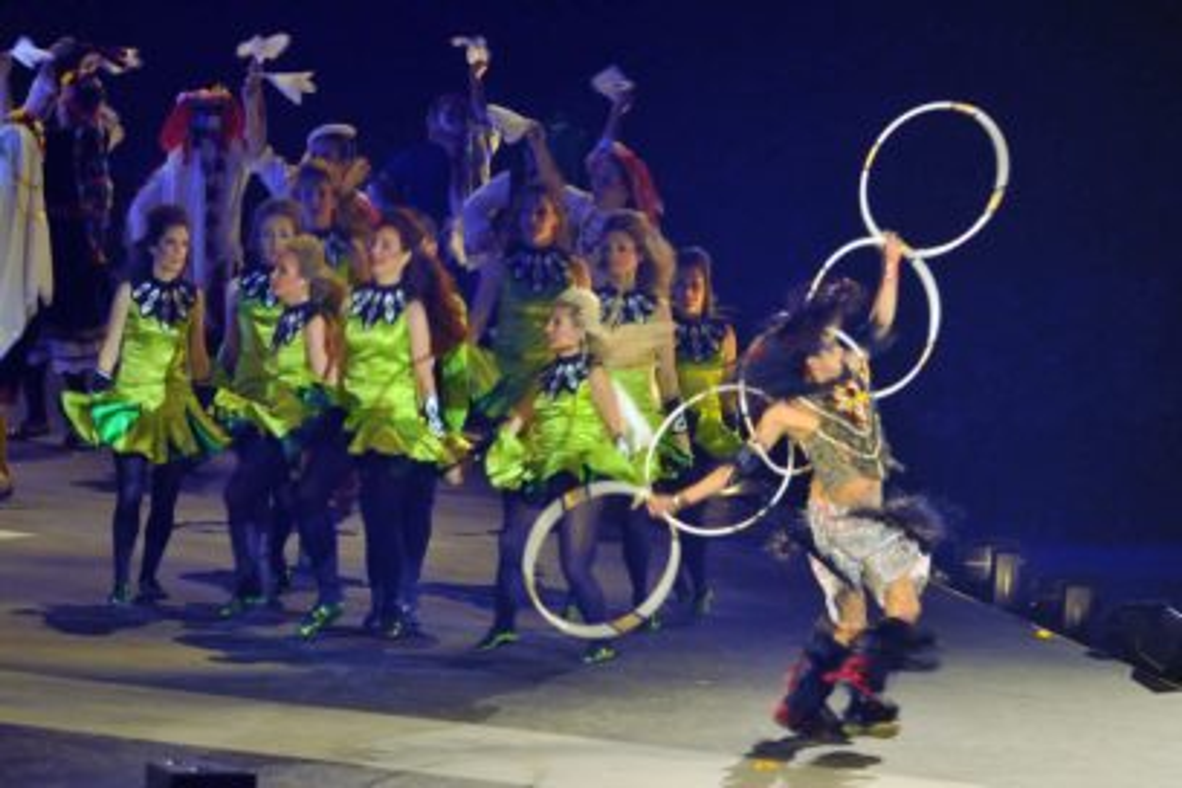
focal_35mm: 450
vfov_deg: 3.1
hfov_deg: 4.6
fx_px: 14774
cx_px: 591
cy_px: 394
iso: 1000
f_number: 10
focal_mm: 300
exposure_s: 1/100
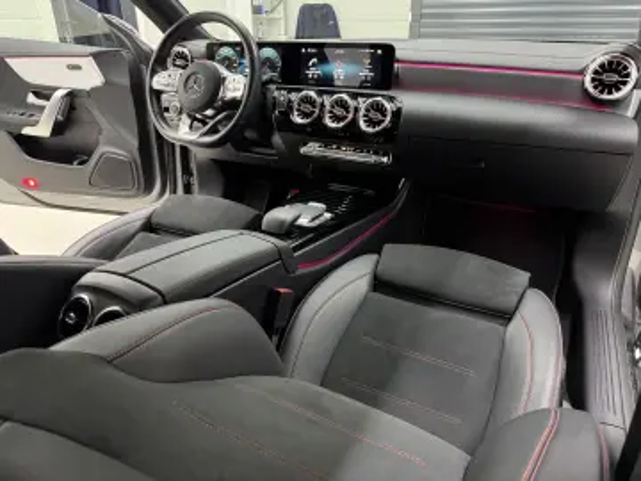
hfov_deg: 71.6
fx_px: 444
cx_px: 320
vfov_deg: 56.8
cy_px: 240
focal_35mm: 24
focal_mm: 6.76
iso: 1000
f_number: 1.78
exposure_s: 1/33
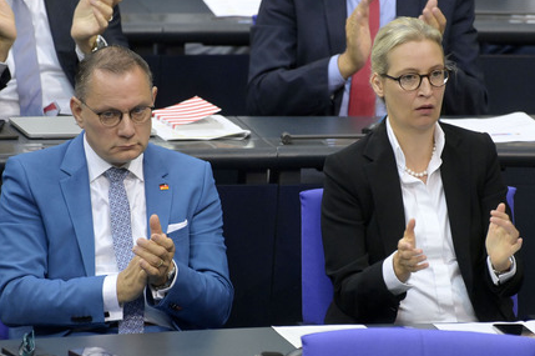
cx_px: 260
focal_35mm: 526
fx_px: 7808
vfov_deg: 2.6
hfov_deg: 3.9
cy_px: 172
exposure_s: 1/400
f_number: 5.6
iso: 10000
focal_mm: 500
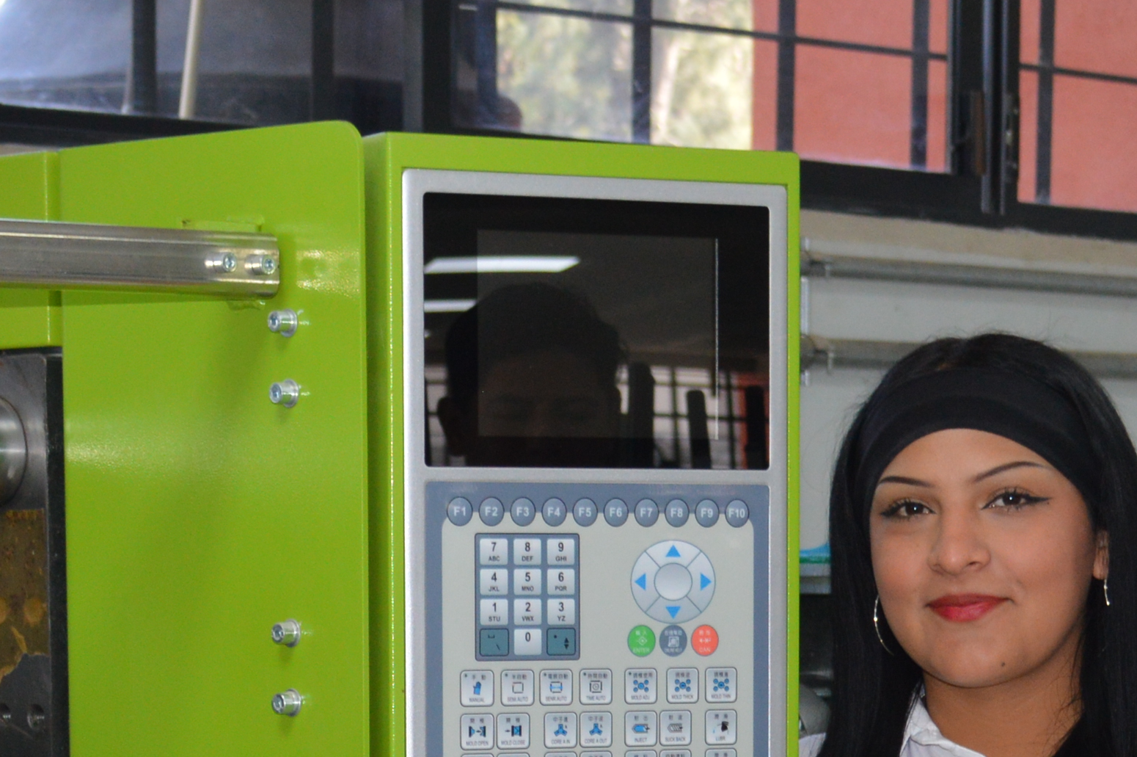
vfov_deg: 10.2
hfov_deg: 15.7
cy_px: 1039
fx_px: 4134
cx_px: 654
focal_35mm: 131
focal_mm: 30
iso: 500
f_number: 4.5
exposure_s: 1/60
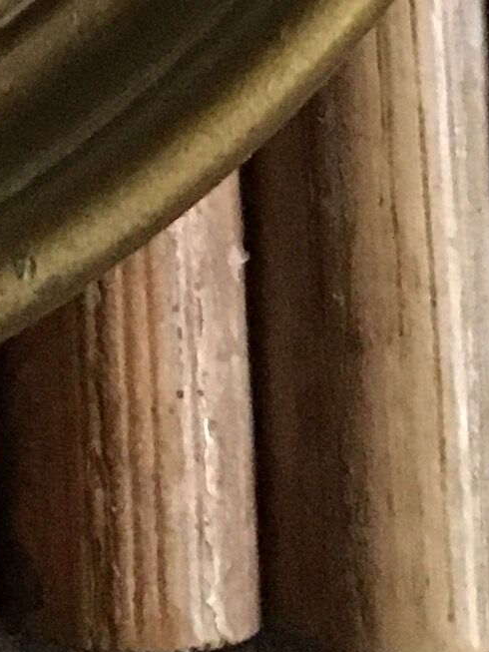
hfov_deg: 7.7
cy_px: -943
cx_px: -692
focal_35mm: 179
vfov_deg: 9.7
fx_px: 3370
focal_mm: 4.15
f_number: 2.2
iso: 250
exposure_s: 1/17
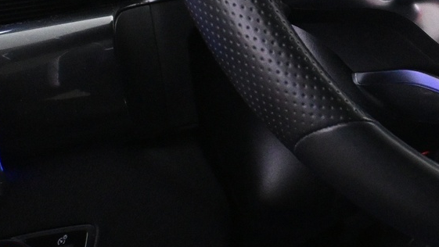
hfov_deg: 15.1
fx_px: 1610
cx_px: 486
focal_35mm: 138
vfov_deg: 8.6
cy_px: -113
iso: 4000
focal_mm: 30.5
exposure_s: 1/40
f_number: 4.8
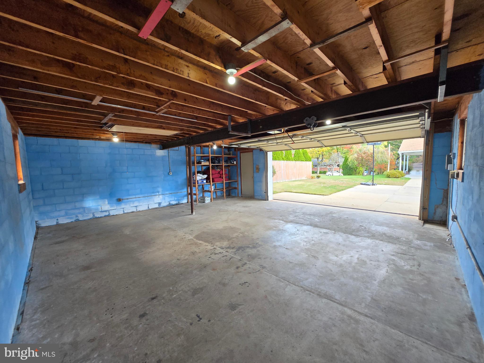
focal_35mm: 13
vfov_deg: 89.9
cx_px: 242
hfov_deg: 106.2
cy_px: 182
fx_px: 182
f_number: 2.2
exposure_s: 1/60
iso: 64
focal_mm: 1.7
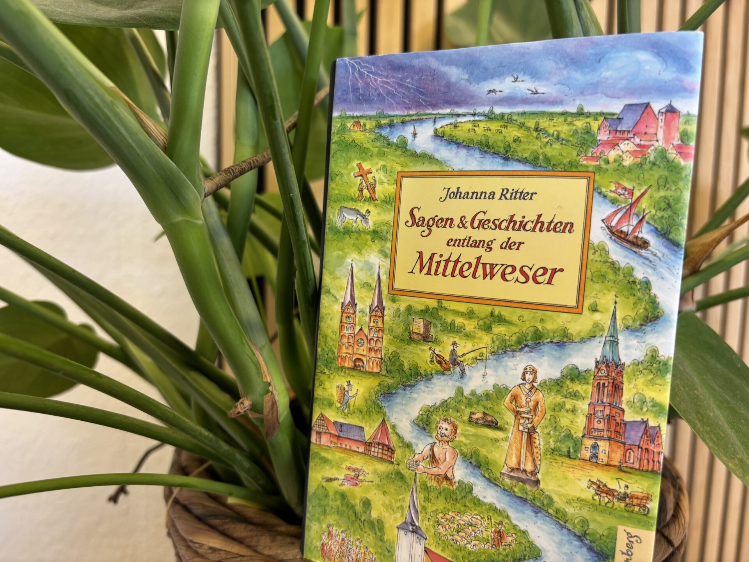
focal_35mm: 26
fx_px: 563
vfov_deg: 53.1
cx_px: 374
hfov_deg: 67.3
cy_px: 281
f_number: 1.6
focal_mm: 5.96
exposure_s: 1/50
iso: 100
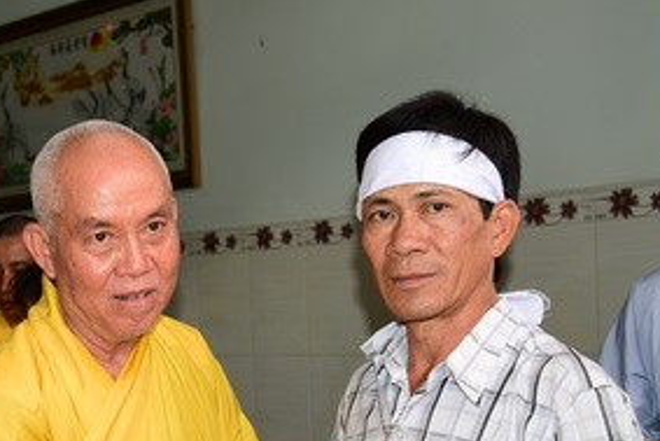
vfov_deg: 17.2
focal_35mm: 78
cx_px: 168
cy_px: 411
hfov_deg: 25.7
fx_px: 1431
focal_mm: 34
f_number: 4
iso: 200
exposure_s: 1/100
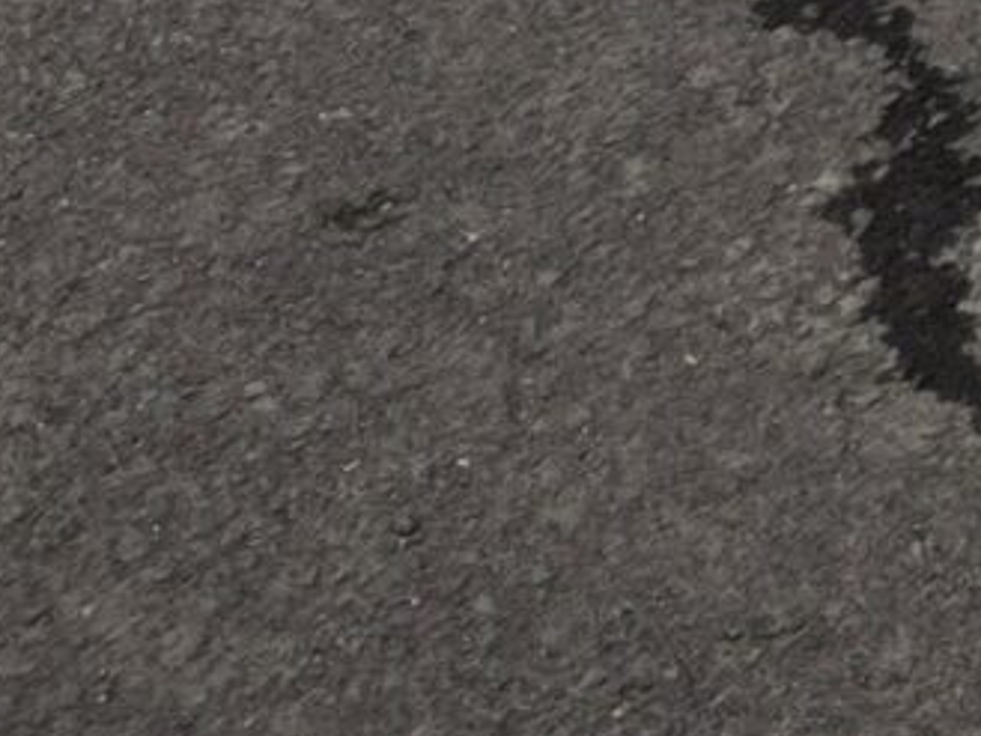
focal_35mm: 179
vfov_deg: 6.7
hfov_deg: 9.1
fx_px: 5075
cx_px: 2821
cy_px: -2080
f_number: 1.7
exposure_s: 1/180
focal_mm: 6.25
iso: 40
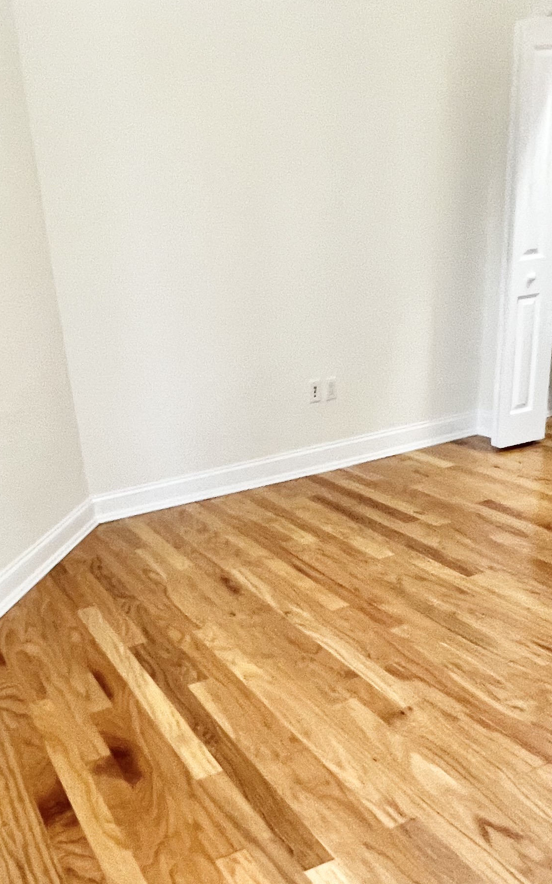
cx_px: 168
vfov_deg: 60.2
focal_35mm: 31
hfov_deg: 39.9
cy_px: 568
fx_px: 746
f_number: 1.8
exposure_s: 1/60
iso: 200
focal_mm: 1.57
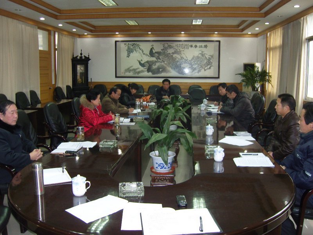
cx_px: 156
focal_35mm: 34
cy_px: 118
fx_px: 307
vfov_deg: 41.8
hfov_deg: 54.0
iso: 200
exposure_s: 1/40
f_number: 2.8
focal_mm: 7.3
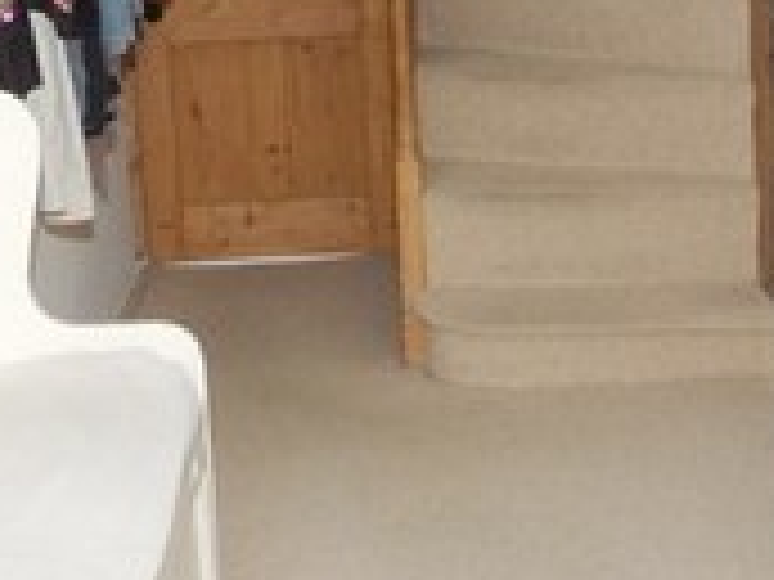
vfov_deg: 15.7
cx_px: 252
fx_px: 2079
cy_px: 45
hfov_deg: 21.0
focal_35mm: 93
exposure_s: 1/30
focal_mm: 6
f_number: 2.8
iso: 200
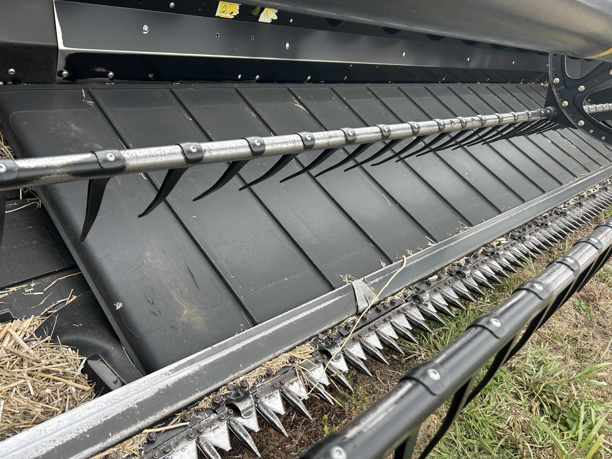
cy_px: 230
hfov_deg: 67.3
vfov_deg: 53.1
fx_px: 460
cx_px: 306
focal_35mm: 26
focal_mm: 5.7
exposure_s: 1/207
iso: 40
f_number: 1.5
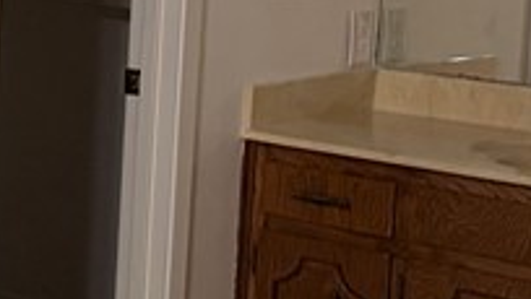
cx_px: -521
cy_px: -10
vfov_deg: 8.5
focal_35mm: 142
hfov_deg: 13.1
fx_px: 2000
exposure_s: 1/60
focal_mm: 5.96
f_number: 1.6
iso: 200
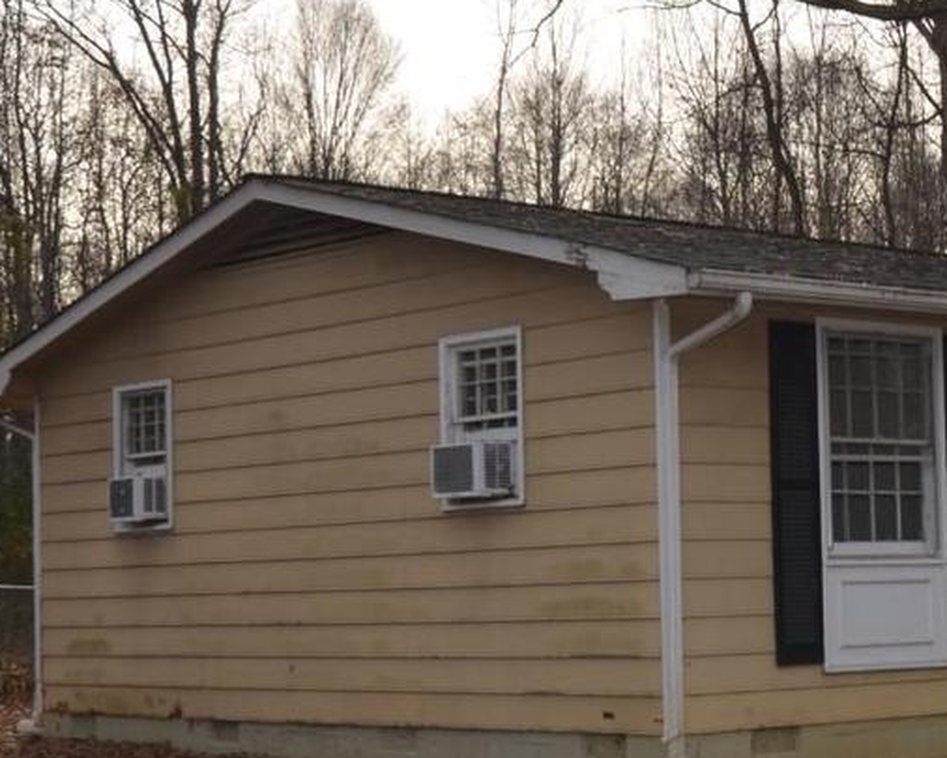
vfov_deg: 17.4
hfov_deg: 21.2
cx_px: 870
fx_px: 2467
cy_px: 492
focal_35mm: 88
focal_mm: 22
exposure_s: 1/250
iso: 100
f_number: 8
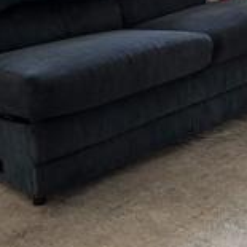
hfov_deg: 17.4
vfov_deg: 17.5
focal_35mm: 95
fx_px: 767
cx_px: 303
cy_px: -48
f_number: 1.6
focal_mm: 5.96
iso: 200
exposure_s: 1/60
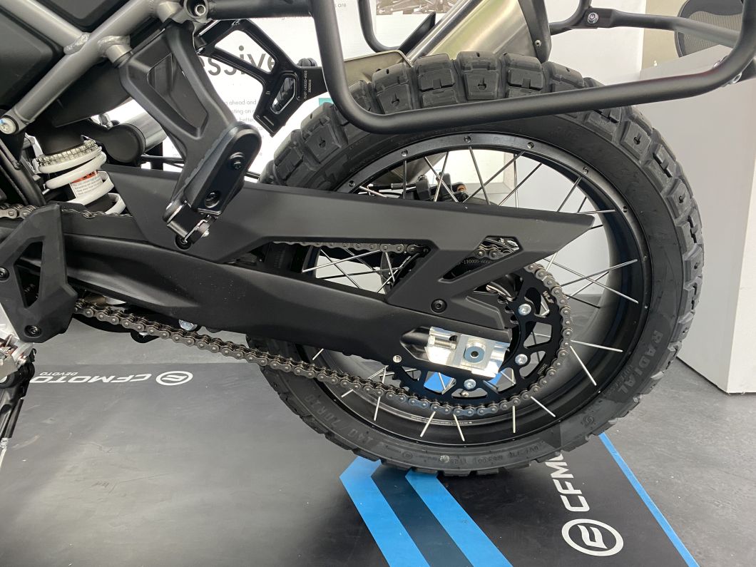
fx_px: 568
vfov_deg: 53.1
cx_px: 378
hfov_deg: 67.3
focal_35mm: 26
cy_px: 284
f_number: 1.8
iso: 250
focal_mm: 4.25
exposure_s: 1/50
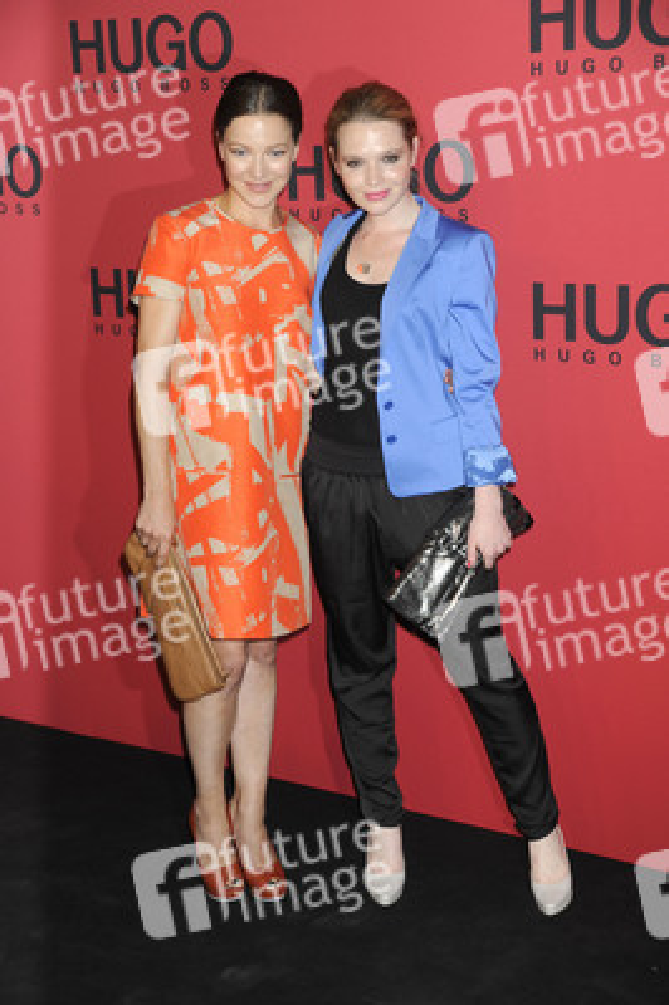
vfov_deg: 31.0
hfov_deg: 20.9
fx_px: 1815
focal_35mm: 65
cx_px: 334
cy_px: 502
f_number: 5.6
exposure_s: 1/160
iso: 400
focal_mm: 65
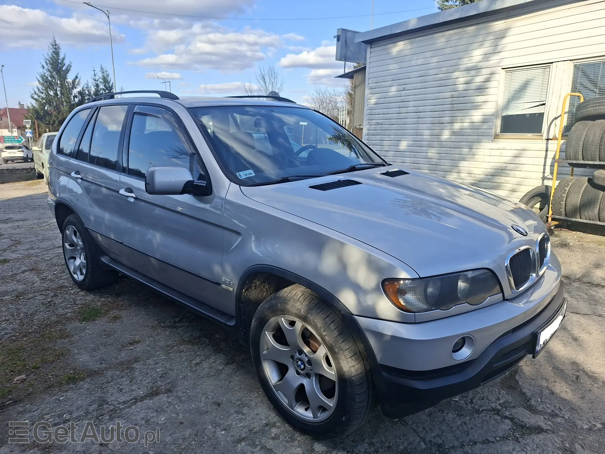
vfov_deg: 58.9
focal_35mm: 23
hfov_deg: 73.9
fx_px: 402
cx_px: 302
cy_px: 227
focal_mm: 5.54
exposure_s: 1/1261
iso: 50
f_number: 1.8
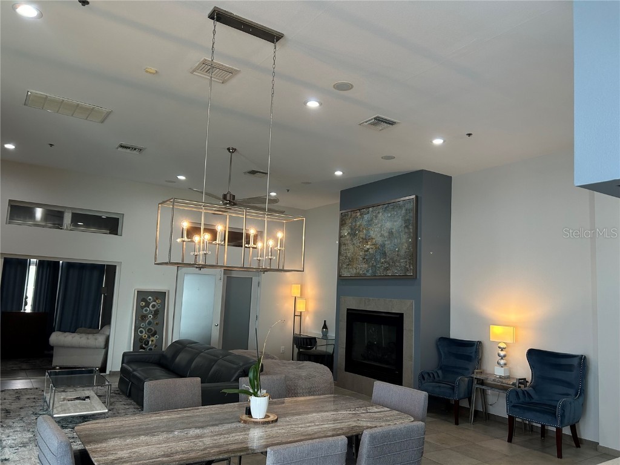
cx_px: 310
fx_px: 466
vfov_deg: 53.1
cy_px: 232
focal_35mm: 26
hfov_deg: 67.3
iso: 100
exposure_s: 1/120
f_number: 1.5
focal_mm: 5.7
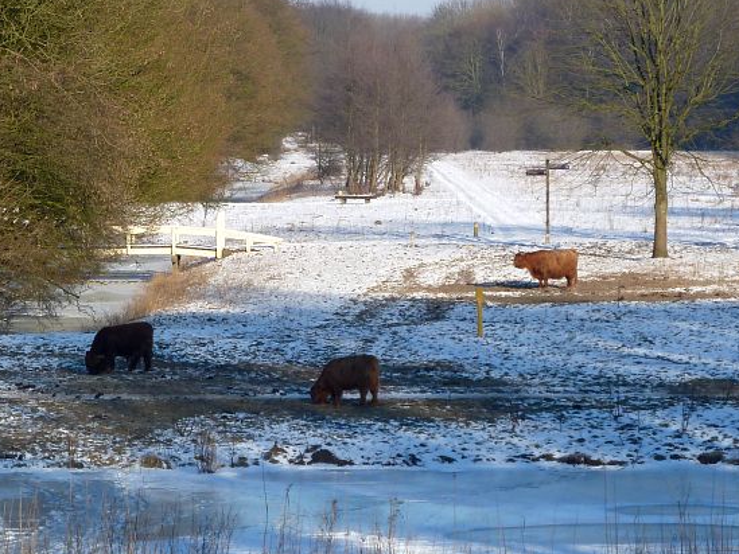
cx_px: 237
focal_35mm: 222
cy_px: 223
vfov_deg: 6.7
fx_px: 4740
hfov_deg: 8.9
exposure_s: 1/320
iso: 80
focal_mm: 19.5
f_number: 4.4
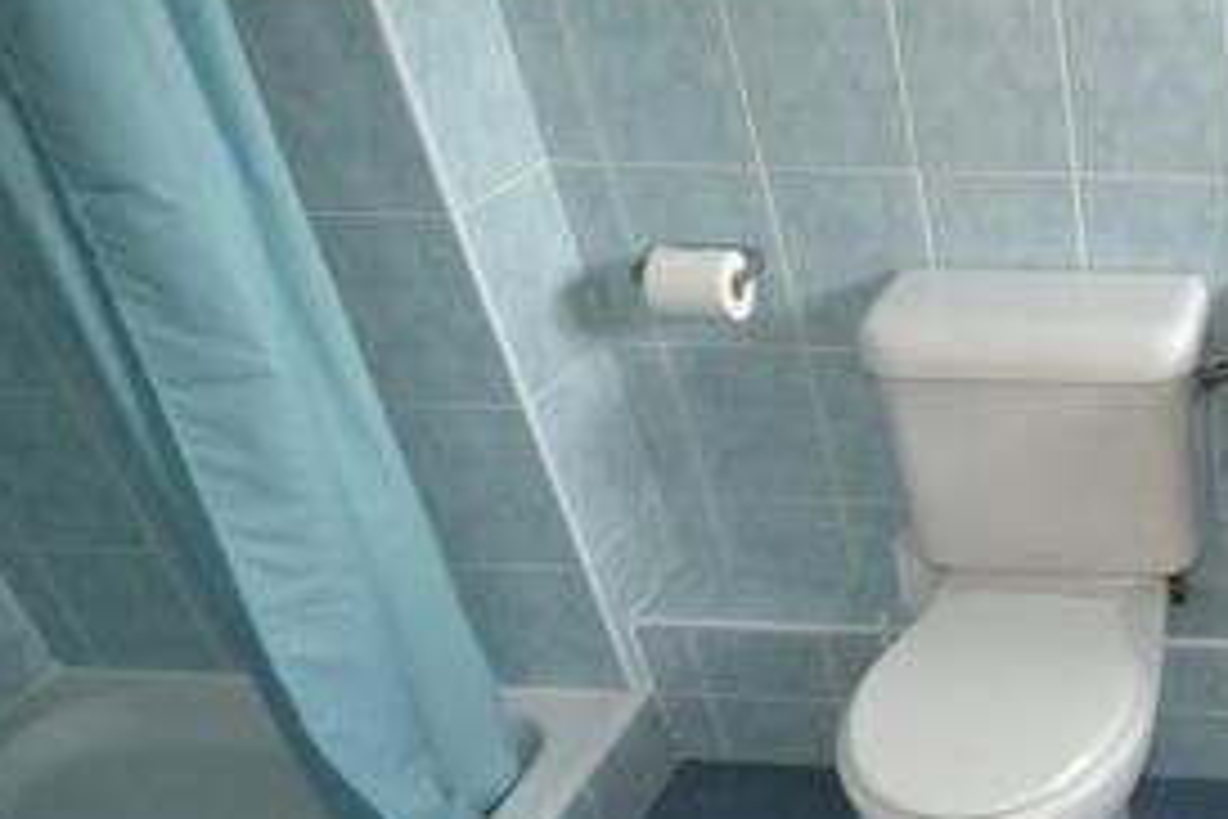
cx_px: 1383
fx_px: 1228
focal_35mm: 36
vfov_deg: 36.7
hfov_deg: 41.2
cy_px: 497
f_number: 4.5
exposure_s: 1/60
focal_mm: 10
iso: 720
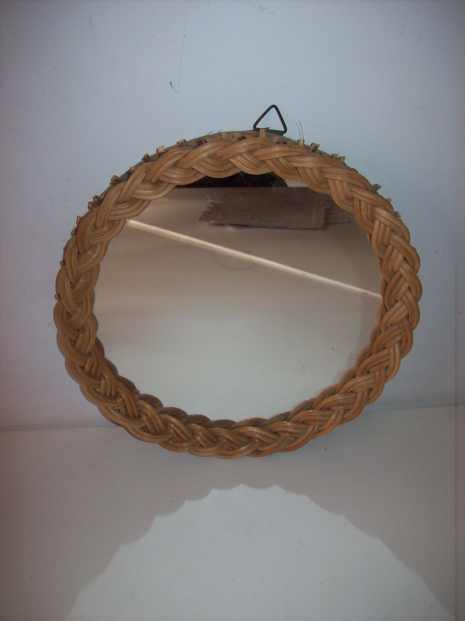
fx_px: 645
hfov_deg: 39.6
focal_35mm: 36
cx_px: 232
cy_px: 310
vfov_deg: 51.4
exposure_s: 1/64
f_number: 2.7
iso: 80
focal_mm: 6
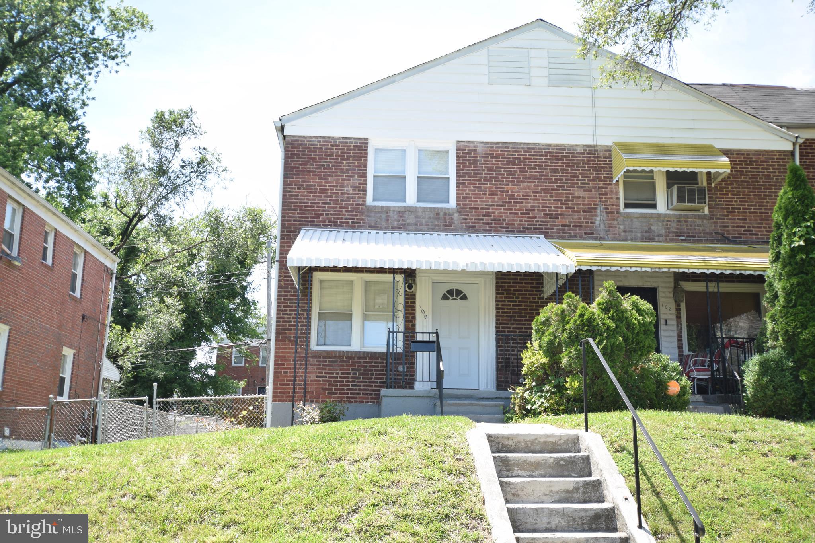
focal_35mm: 36
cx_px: 408
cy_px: 272
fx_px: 815
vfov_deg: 36.9
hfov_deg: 53.1
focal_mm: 24
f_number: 6.3
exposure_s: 1/250
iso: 320
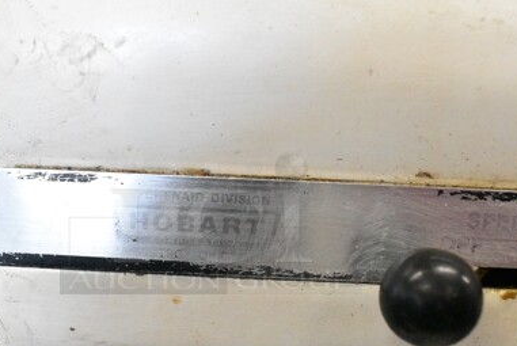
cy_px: 223
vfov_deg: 28.0
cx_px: 212
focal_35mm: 48
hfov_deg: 40.9
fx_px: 690
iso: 6400
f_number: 6.3
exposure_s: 1/160
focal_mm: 20
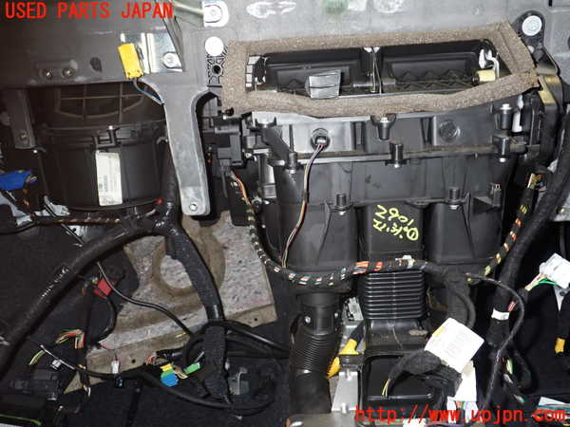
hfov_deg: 60.0
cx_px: 285
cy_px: 214
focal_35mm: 30
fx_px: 494
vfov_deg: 46.8
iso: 200
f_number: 2.3
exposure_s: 1/30
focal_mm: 5.4
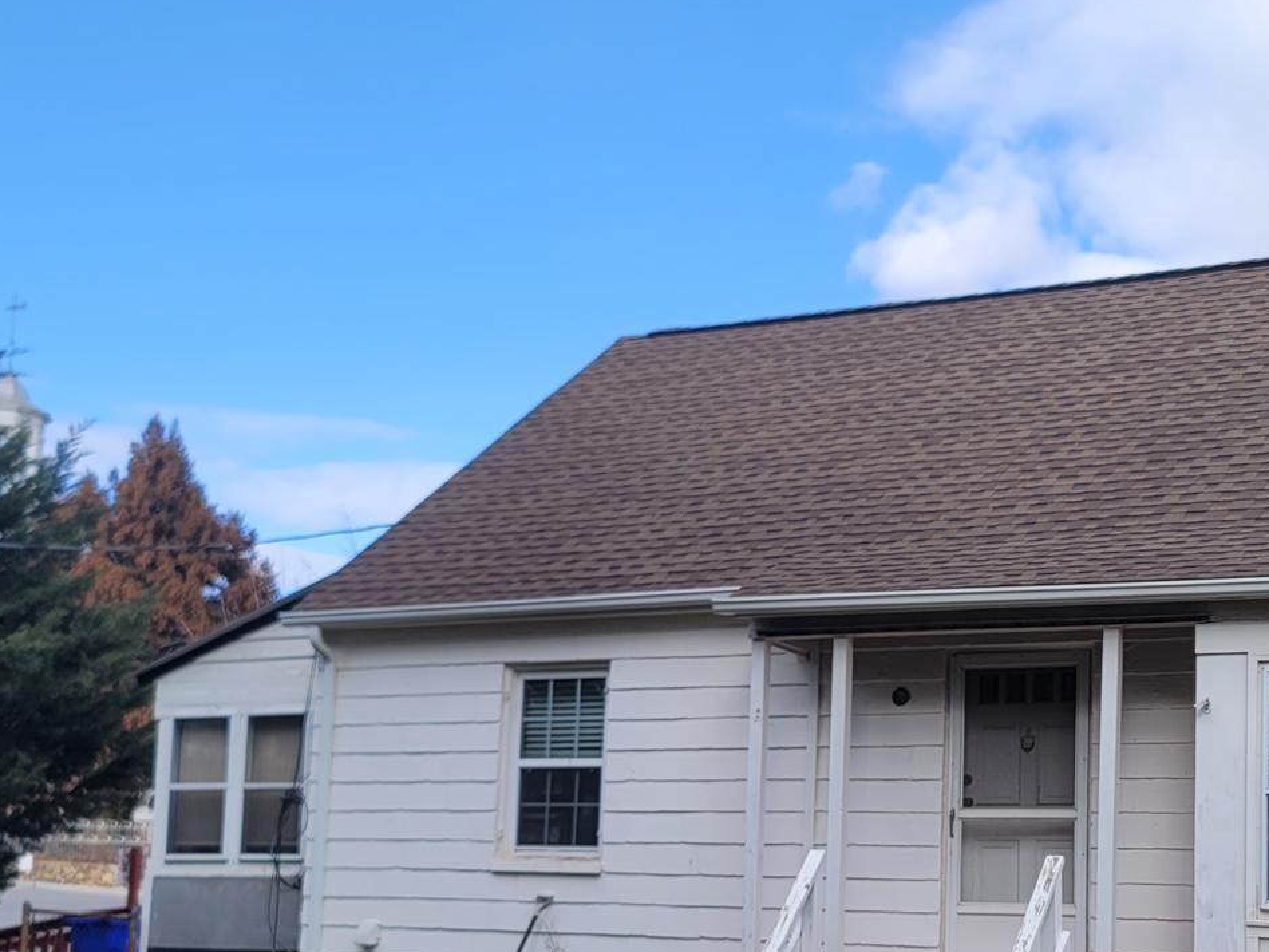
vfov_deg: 26.8
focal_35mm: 54
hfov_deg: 35.4
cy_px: 690
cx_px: 784
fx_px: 1980
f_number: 1.8
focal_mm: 7
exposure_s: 1/497
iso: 20
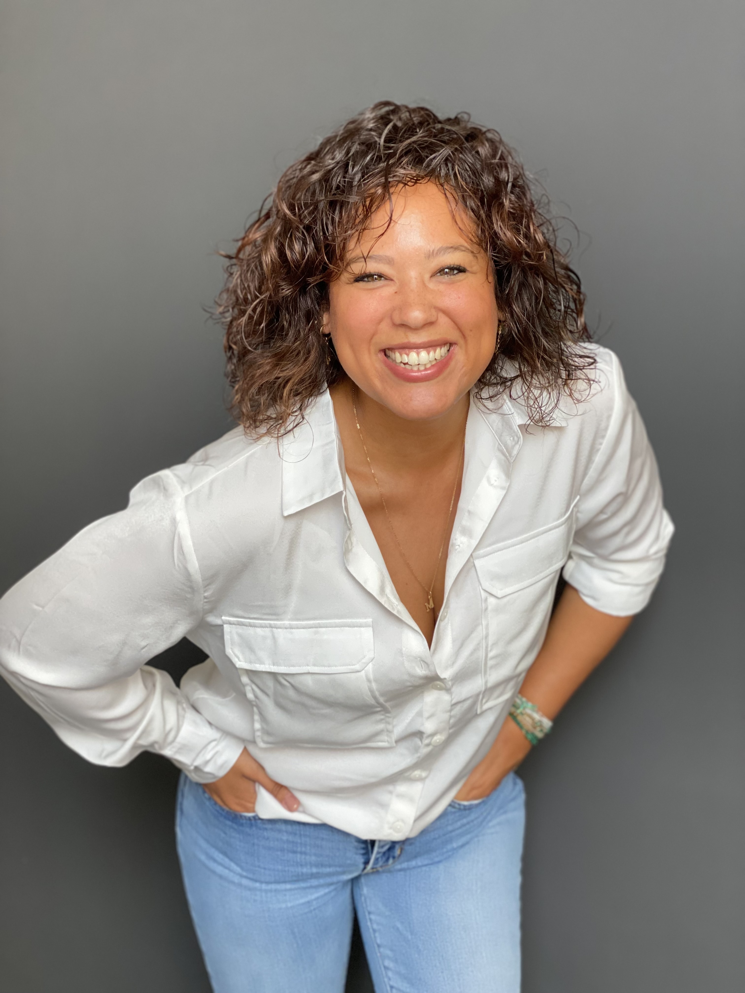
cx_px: 372
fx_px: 1492
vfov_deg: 36.8
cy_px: 496
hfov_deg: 28.0
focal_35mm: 52
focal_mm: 6
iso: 160
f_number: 2
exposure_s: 1/122
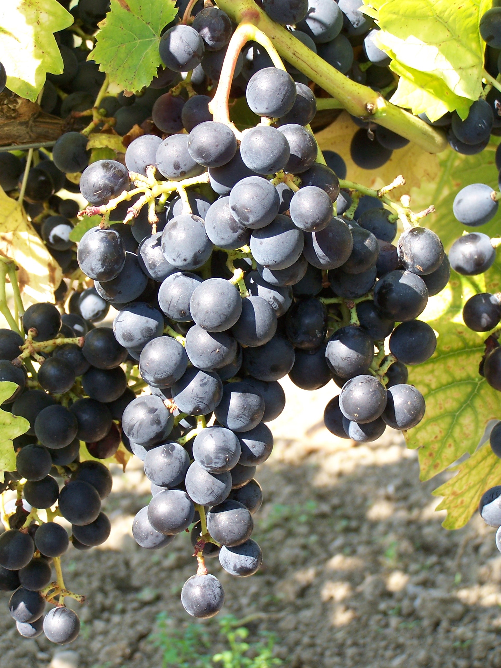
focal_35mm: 82
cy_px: 334
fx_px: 1582
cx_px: 250
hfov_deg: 18.0
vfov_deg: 23.8
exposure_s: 1/125
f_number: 3.2
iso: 80
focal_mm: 13.7
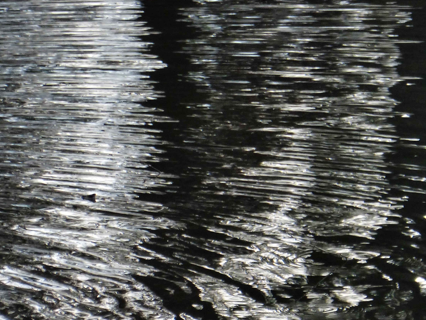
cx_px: 247
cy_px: 287
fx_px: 11680
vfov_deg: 1.6
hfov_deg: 2.1
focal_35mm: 949
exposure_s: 1/125
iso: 125
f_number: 6.3
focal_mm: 81.7
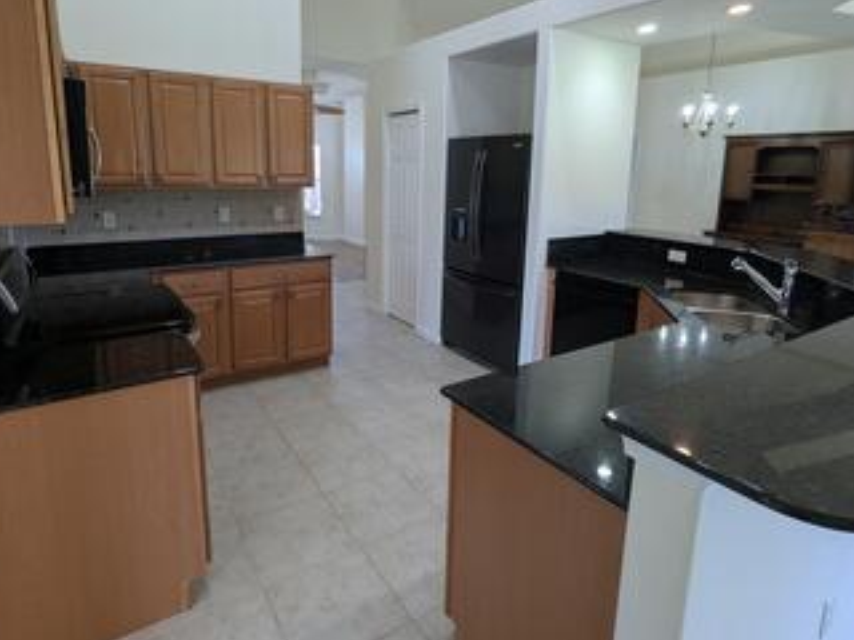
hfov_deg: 81.7
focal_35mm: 20
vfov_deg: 65.2
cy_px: 251
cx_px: 406
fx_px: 493
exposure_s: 1/30
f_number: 2.2
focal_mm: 2.35
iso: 63
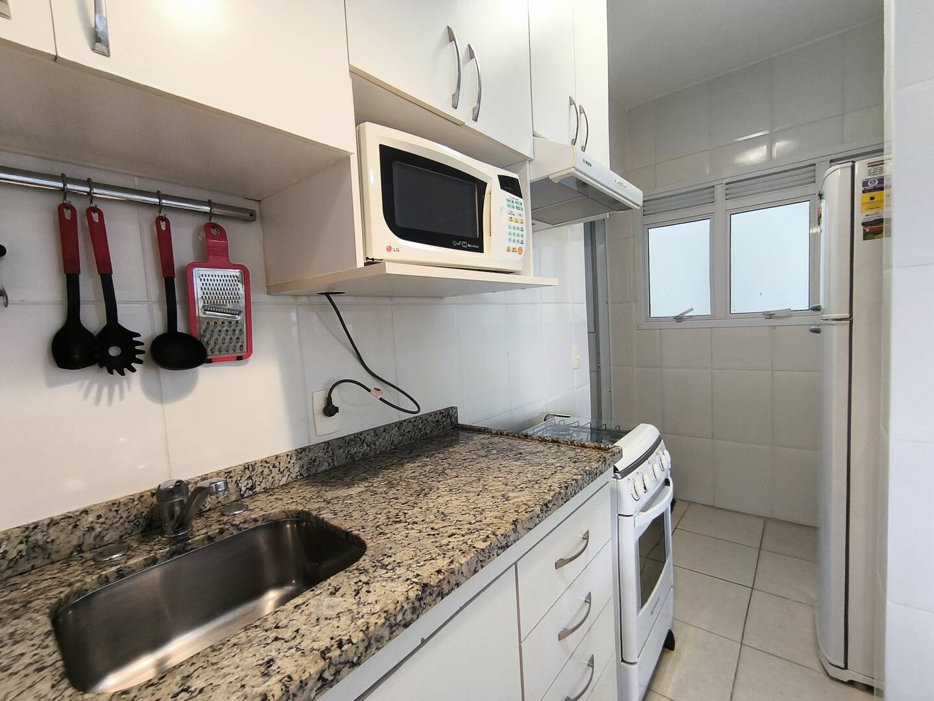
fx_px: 432
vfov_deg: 78.1
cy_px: 350
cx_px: 467
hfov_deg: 94.5
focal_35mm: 16
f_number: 2.2
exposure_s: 1/40
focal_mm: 1.65
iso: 160
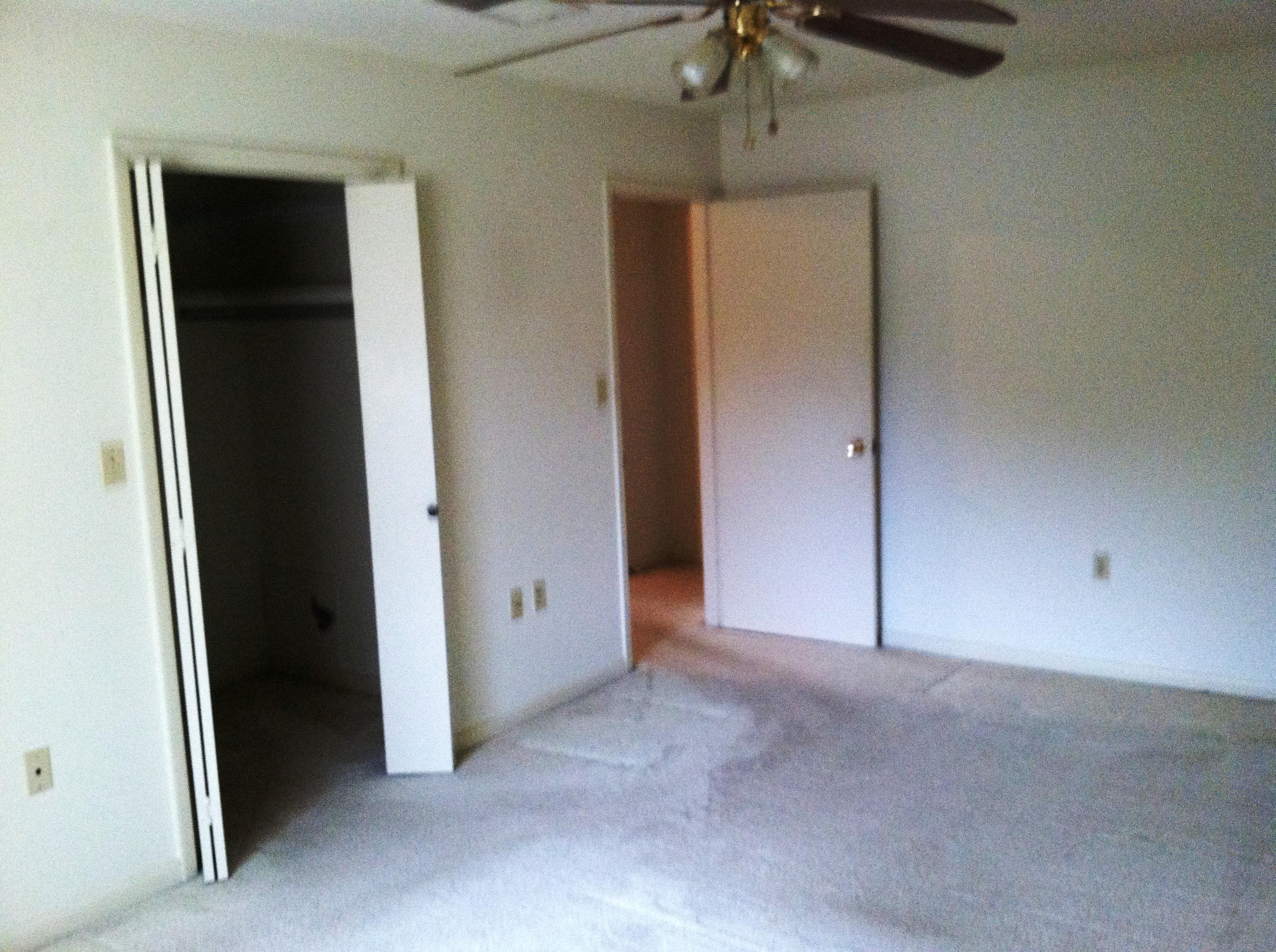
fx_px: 1288
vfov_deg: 40.6
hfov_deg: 52.7
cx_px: 638
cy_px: 476
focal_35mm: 35
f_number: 2.8
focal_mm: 3.85
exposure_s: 1/17
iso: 320
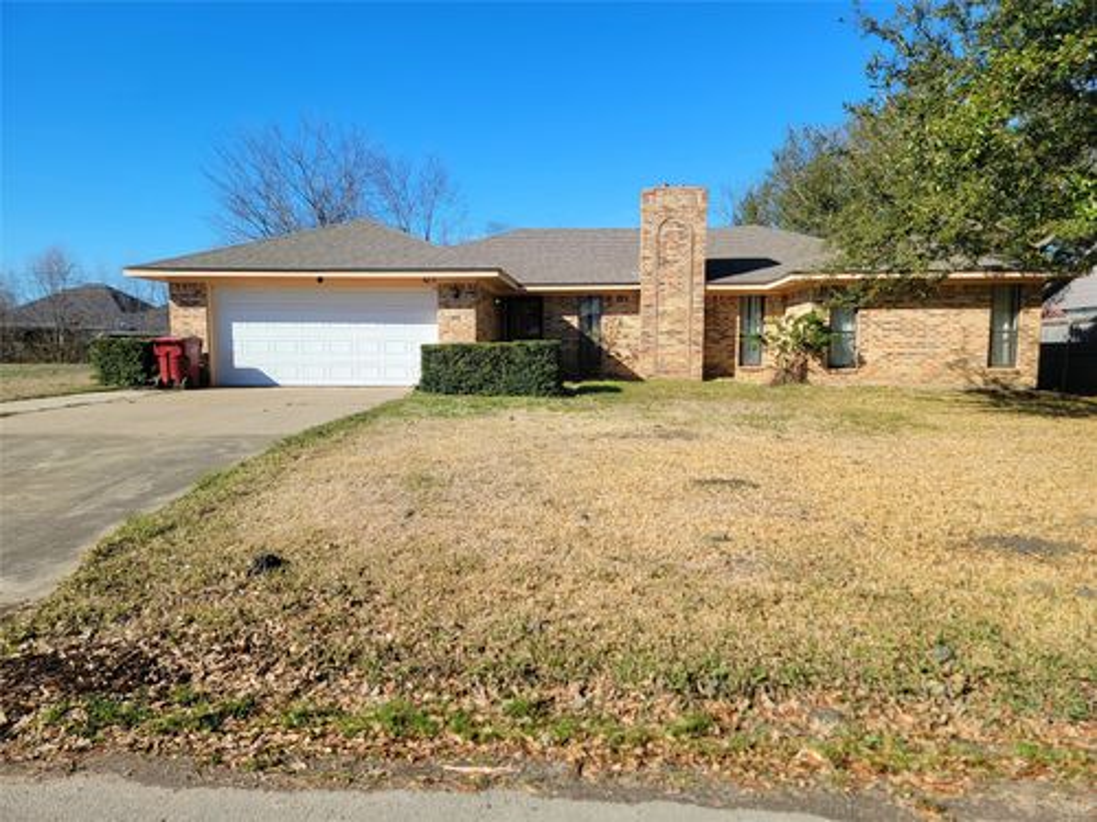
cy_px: 411
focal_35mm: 24
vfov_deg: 56.8
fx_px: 761
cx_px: 548
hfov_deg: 71.6
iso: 16
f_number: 1.8
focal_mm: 6.7
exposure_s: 1/909
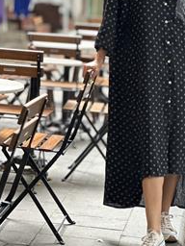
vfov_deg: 15.2
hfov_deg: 11.5
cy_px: 54
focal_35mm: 129
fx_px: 919
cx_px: 85
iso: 200
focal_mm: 9
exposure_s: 1/40
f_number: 2.8
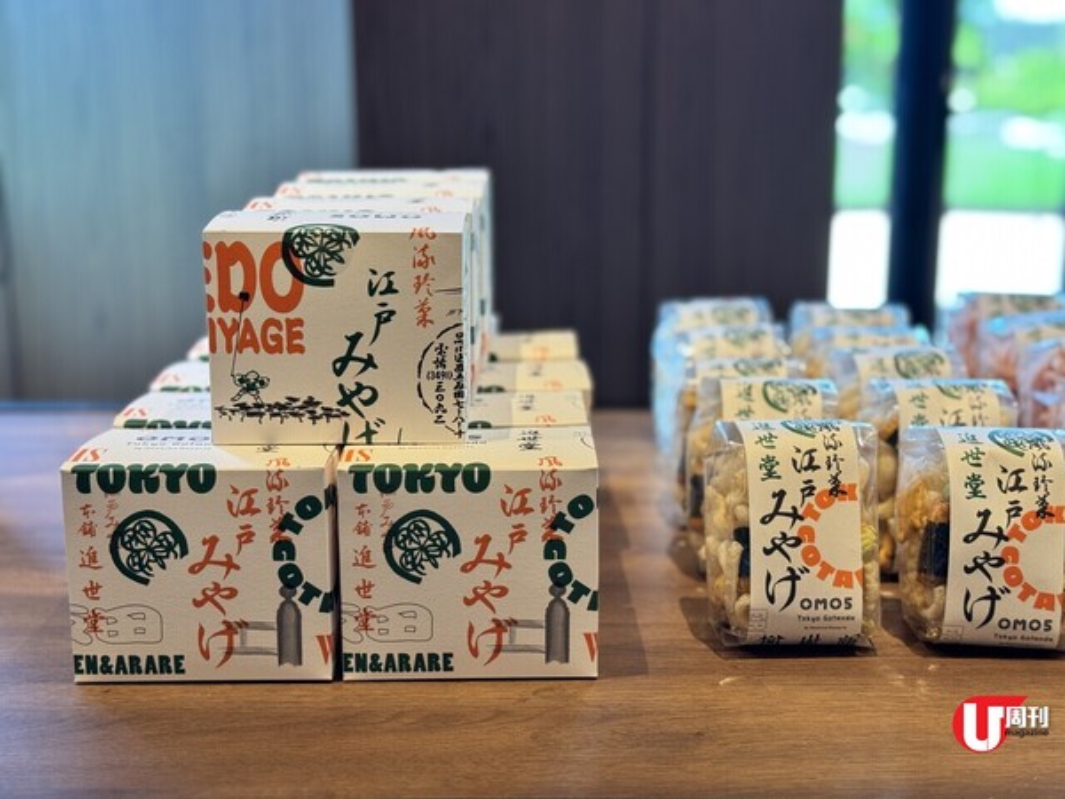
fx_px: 1477
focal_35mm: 48
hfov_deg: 39.7
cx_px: 532
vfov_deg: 30.3
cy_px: 400
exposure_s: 1/59
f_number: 1.78
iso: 125
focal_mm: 6.76
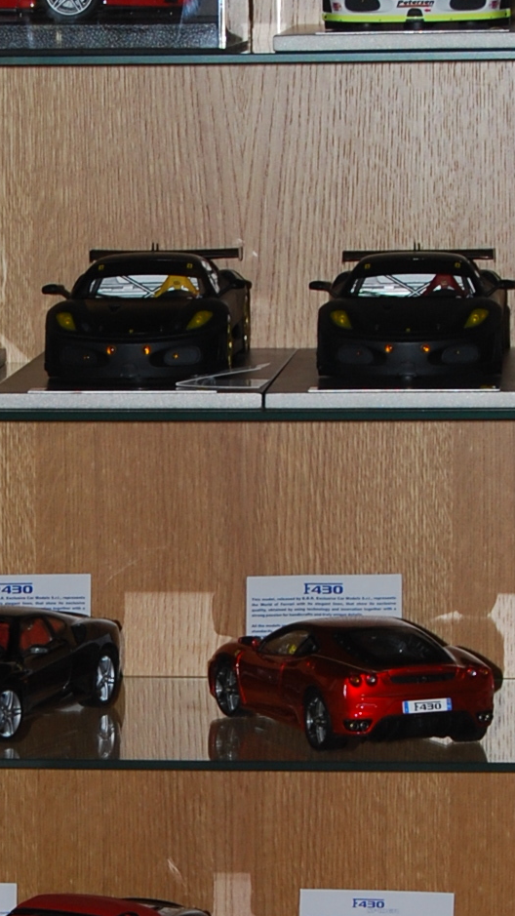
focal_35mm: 219
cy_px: 847
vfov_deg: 9.8
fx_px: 5309
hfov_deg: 5.5
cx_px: 5
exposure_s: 1/60
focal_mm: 45
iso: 200
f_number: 5.3
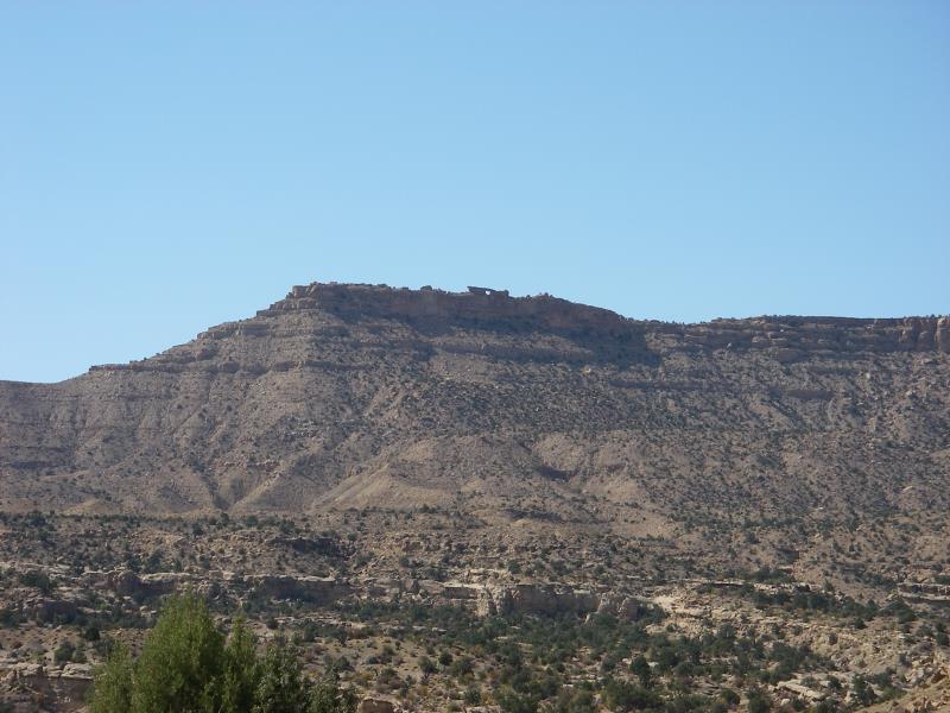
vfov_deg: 13.0
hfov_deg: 17.3
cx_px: 475
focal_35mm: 114
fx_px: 3129
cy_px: 356
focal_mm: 18.9
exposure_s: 1/160
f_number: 8
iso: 64
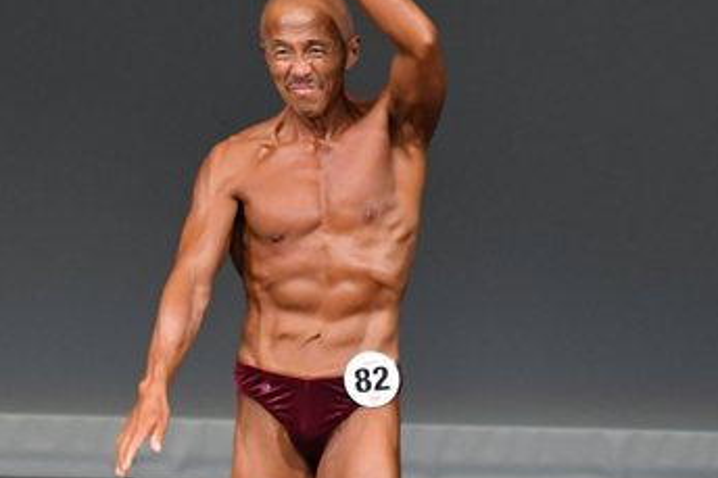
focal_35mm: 845
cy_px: 438
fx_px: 16844
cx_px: 373
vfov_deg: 1.6
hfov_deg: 2.4
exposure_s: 1/400
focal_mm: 250
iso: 4000
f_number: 5.6
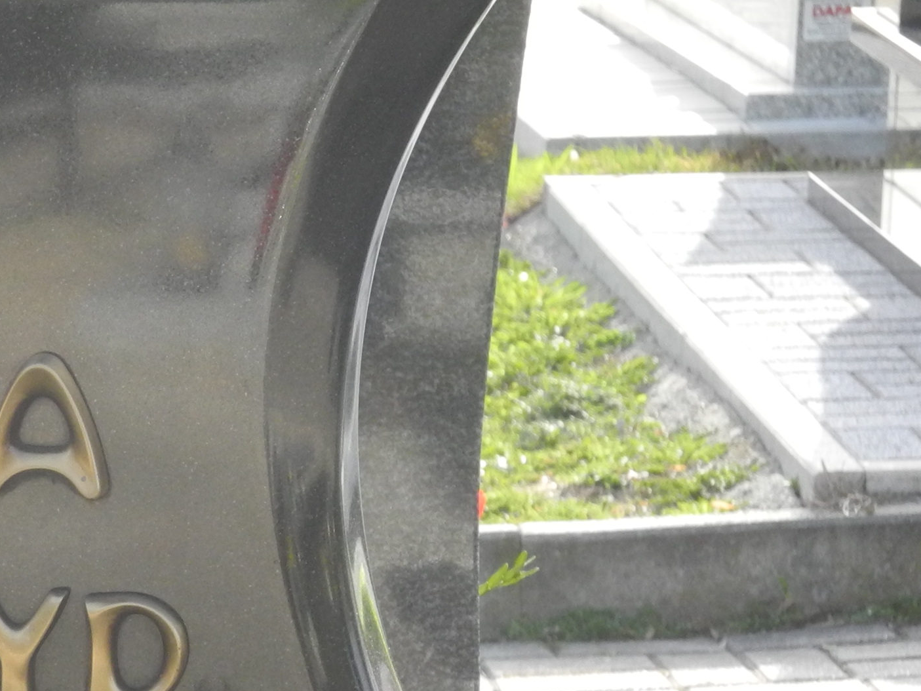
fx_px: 6492
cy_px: 808
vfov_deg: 6.1
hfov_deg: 8.0
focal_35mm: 244
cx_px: -245
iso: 320
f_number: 4.5
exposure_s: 1/400
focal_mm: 20.1
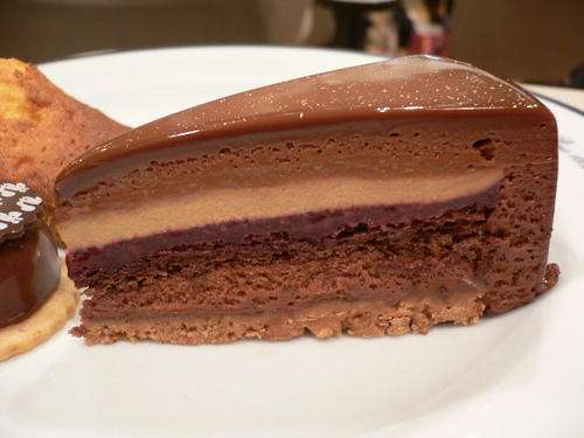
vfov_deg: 40.7
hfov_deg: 52.6
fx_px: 590
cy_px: 219
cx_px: 292
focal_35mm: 35
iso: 100
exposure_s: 1/8
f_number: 2.8
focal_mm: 5.8
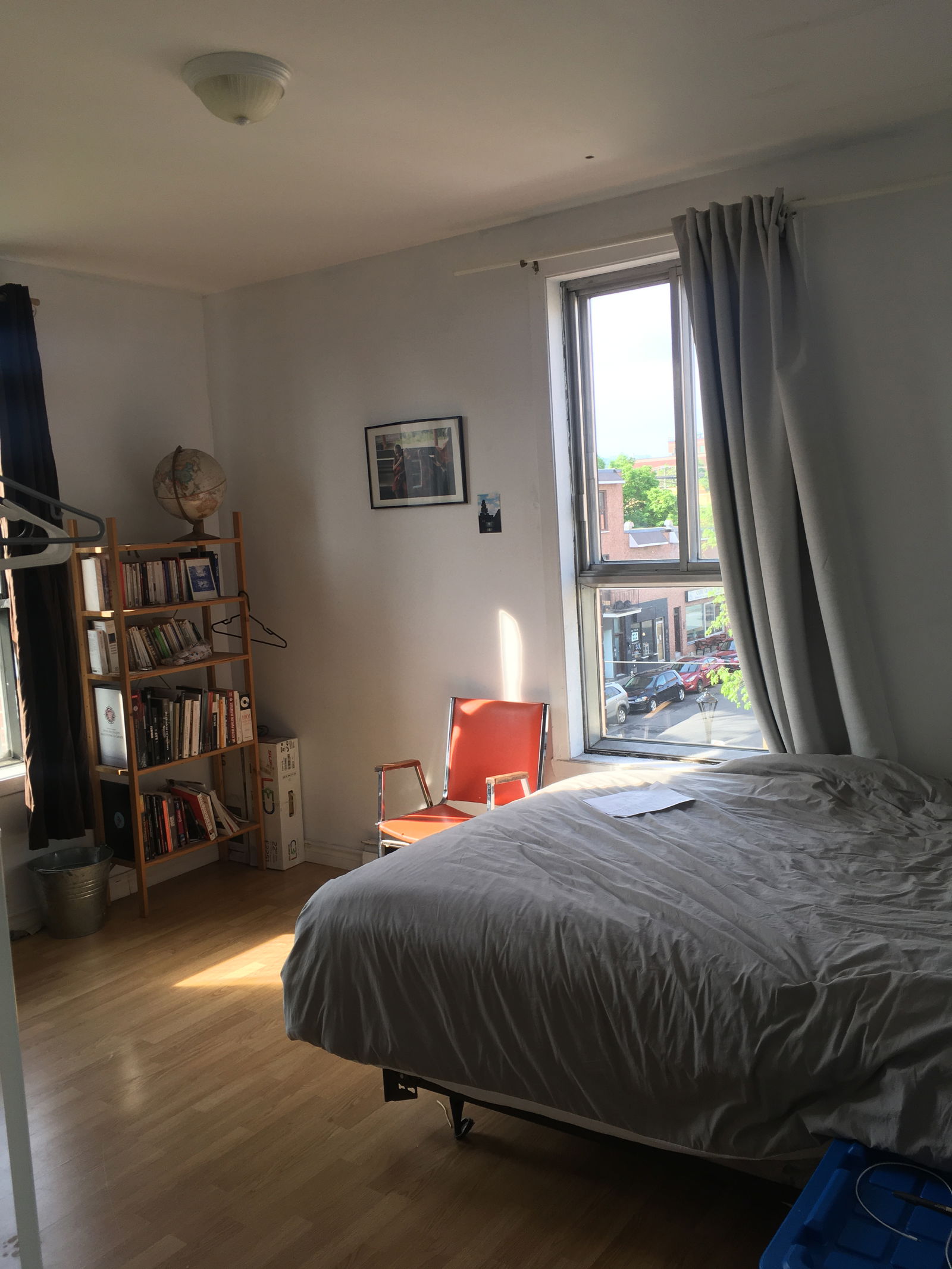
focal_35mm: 29
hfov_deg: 48.2
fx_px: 1063
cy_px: 634
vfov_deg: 61.7
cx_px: 476
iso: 25
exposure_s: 1/120
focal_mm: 4.15
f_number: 2.2
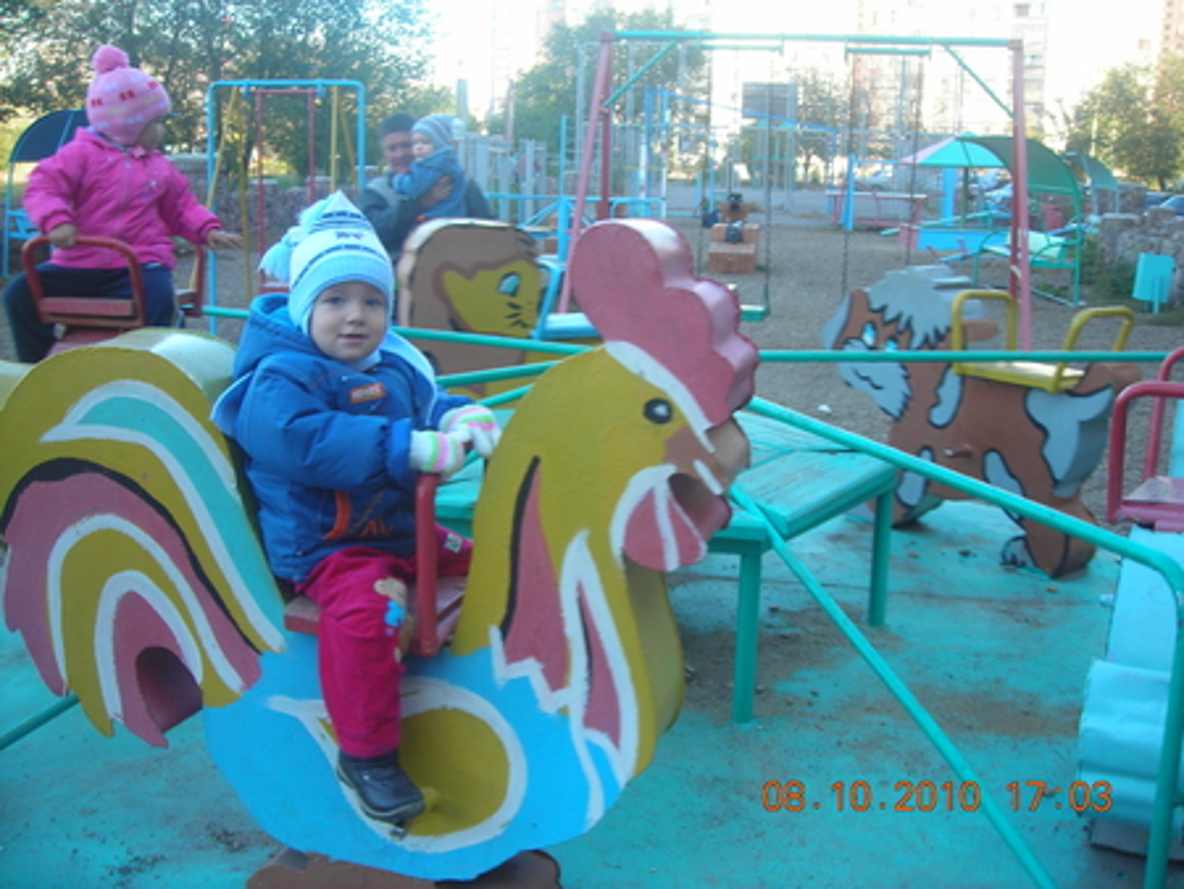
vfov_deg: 37.8
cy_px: 444
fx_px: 1300
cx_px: 592
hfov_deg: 49.0
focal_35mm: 38
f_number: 3.2
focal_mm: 6.3
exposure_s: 1/47
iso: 50
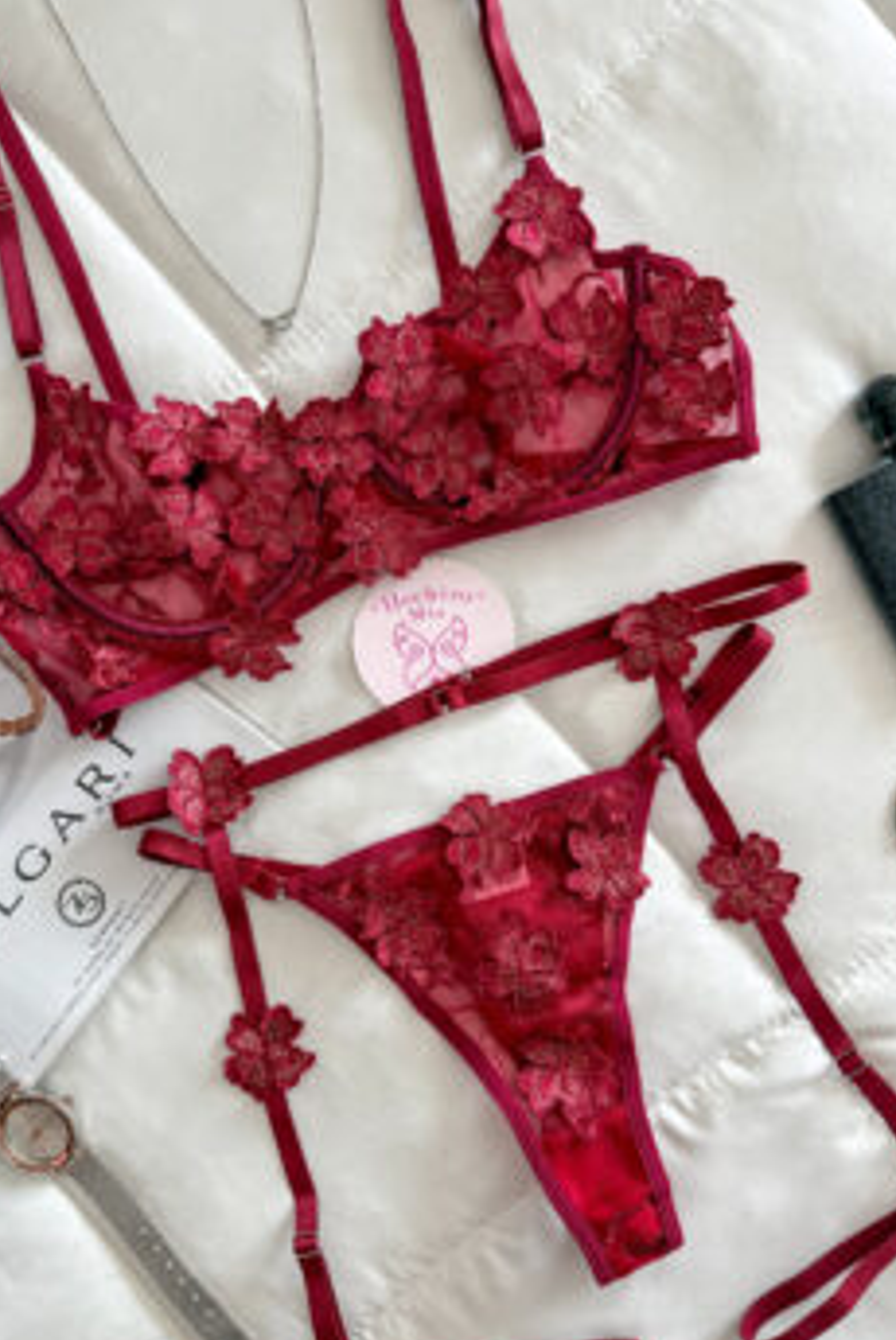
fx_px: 1080
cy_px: 713
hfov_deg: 45.0
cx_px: 409
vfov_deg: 63.6
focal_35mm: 29
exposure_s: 1/120
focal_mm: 6.76
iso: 125
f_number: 1.8
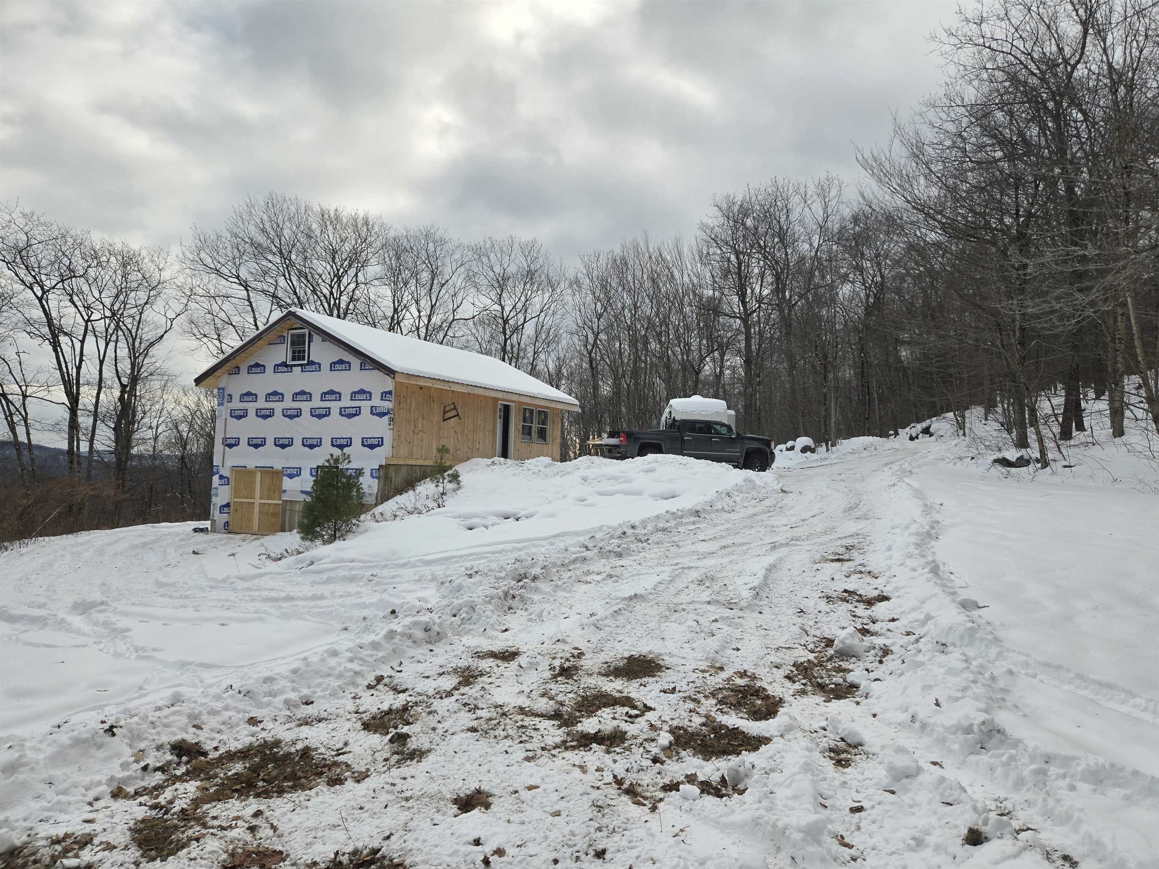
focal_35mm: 23
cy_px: 434
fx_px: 770
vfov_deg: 58.9
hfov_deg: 73.9
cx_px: 580
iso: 25
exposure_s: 1/1410
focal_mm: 5.4
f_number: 1.8
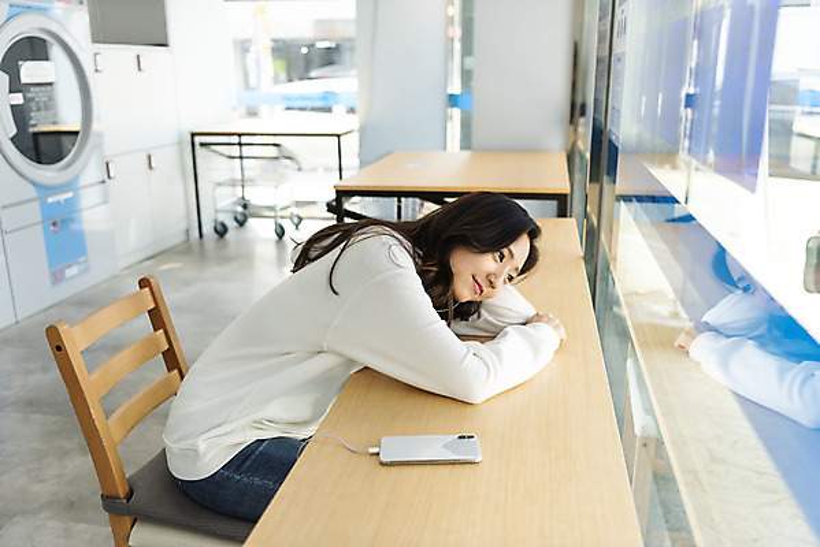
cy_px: 274
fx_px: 729
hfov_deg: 58.7
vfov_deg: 41.2
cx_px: 410
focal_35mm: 32
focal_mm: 32
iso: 500
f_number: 2.8
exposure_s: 1/500
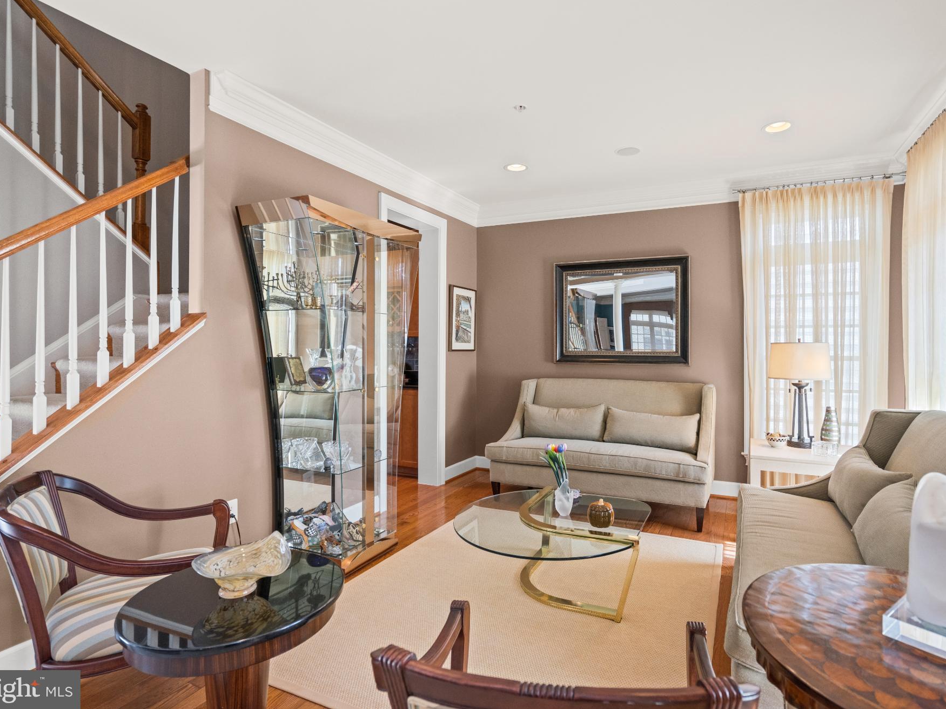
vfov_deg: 71.6
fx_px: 492
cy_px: 341
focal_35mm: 18
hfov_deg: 87.6
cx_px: 514
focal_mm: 16
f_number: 4
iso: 800
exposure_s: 1/8
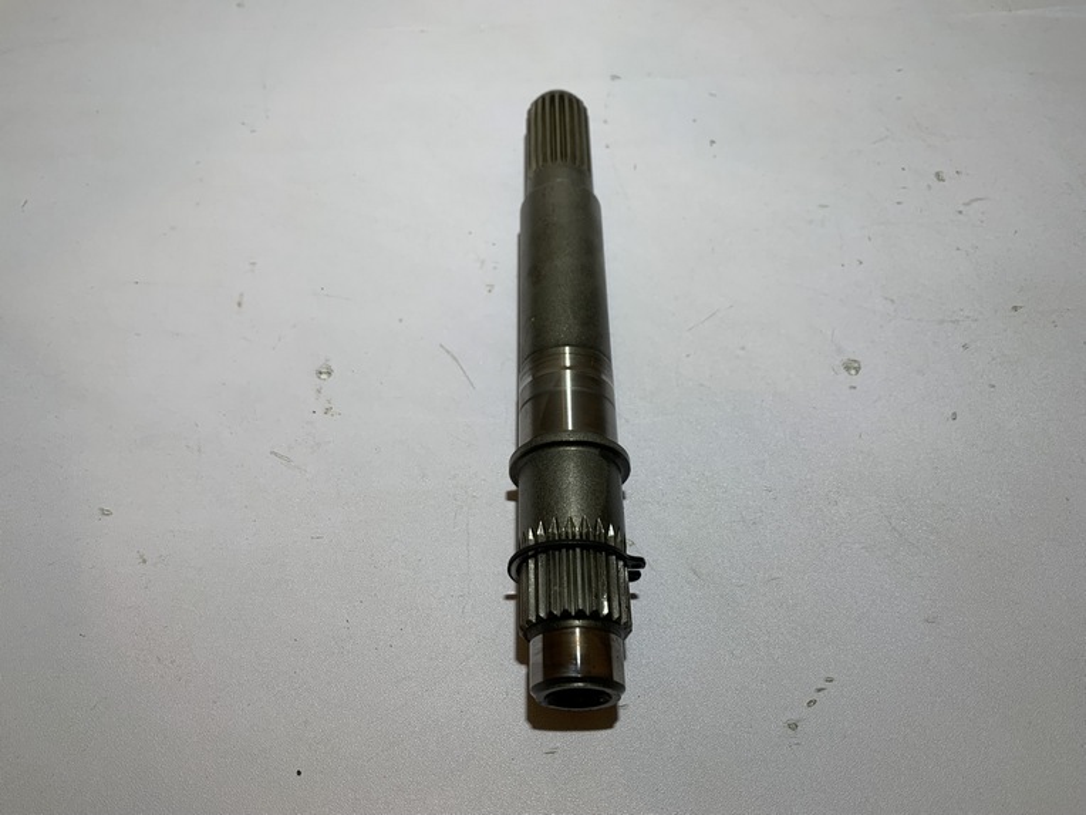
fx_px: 816
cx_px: 543
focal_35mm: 26
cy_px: 408
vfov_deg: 53.1
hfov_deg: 67.3
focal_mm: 4.25
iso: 32
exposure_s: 1/122
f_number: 1.8
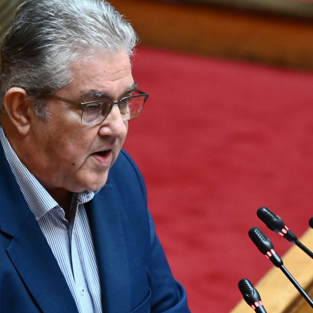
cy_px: 211
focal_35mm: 833
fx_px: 8522
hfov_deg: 2.1
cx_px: 179
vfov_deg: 2.1
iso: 5000
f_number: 7.1
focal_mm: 410
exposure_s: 1/250
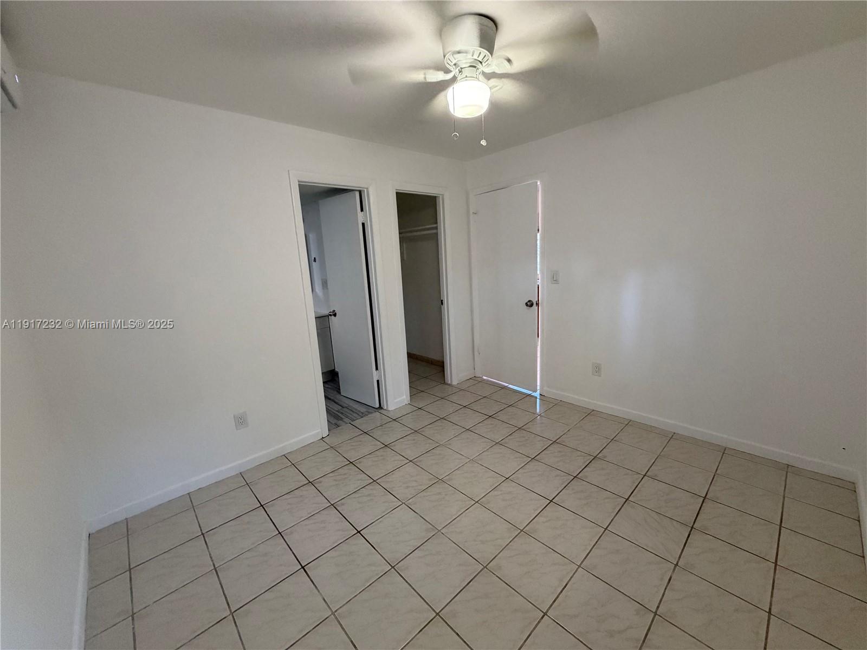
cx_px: 434
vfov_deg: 85.7
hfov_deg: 102.1
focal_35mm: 14
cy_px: 325
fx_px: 351
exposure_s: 1/60
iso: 320
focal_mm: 2.22
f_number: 2.2
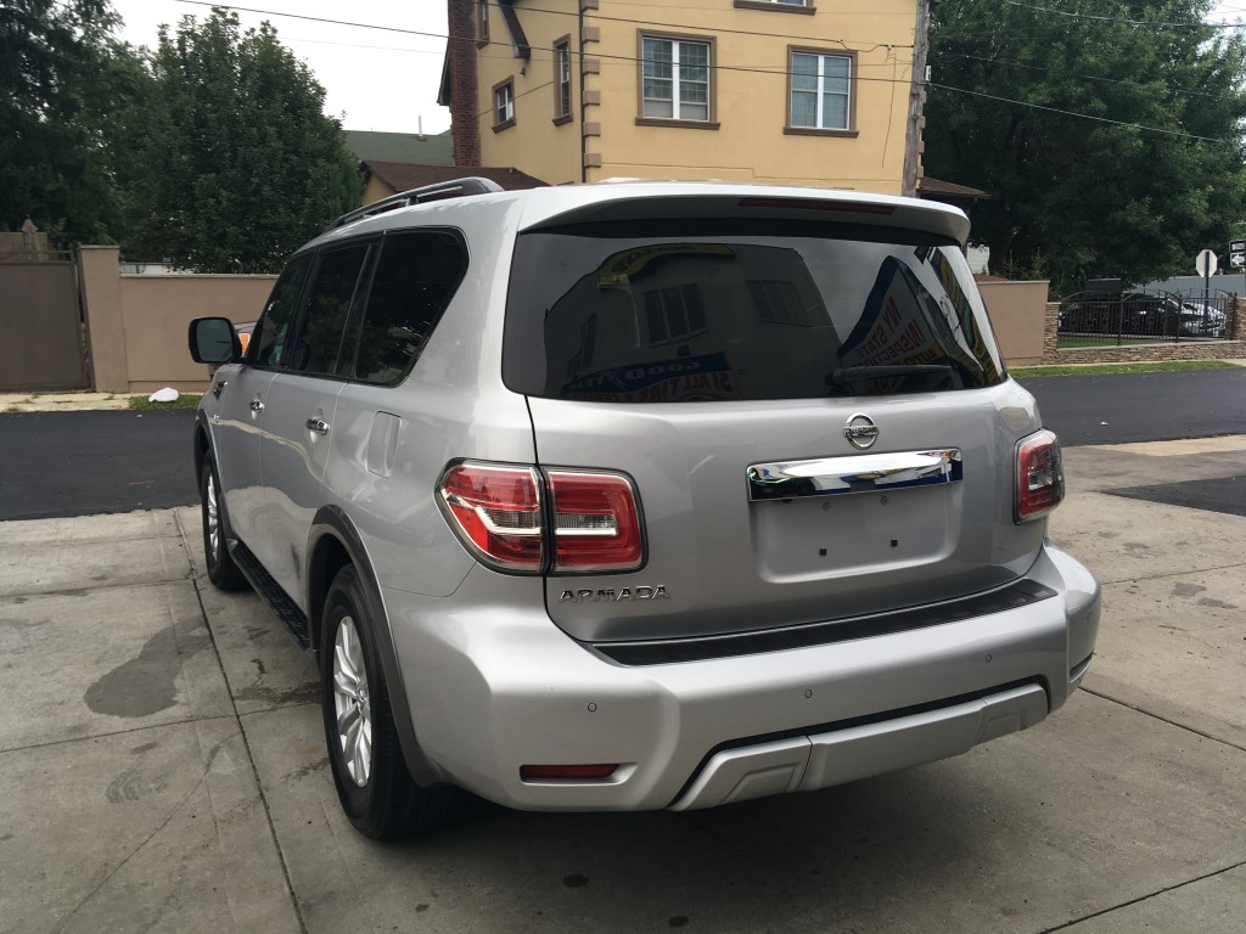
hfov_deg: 61.7
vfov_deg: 48.2
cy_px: 467
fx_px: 1044
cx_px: 623
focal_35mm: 29
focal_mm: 4.15
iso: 25
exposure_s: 1/144
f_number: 2.2
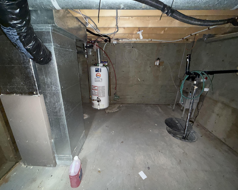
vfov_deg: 84.0
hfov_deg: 96.8
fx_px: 106
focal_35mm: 15
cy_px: 95
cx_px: 117
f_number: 2.2
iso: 640
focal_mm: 2.22
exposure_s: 1/16
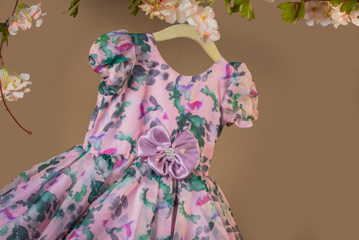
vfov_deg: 13.0
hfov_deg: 19.5
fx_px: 1047
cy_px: 120
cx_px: 180
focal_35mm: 105
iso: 50
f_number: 9
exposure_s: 1/200
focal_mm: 105
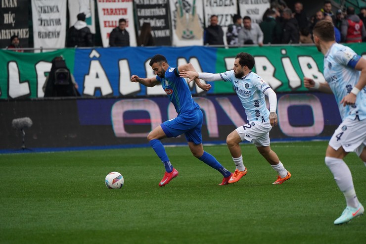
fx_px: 4066
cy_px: 122
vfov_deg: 3.4
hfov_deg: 5.2
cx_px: 183
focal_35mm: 400
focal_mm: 400
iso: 2000
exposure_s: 1/2000
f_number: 5.6
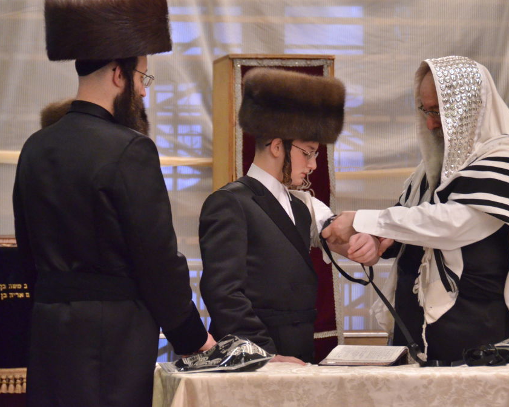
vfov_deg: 8.6
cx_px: 284
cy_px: 203
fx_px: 2705
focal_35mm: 180
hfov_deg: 10.7
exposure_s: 1/80
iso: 2500
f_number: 5.3
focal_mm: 105
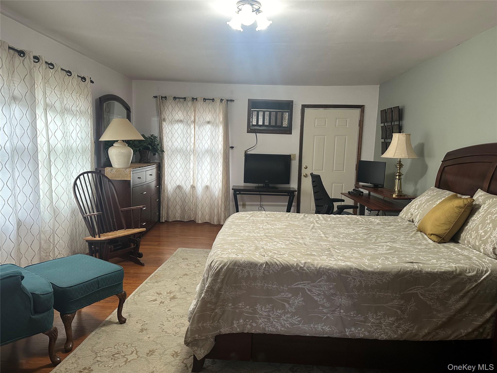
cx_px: 248
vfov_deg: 56.8
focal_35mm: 24
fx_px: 345
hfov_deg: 71.6
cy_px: 186
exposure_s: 1/60
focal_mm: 6.86
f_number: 1.78
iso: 160
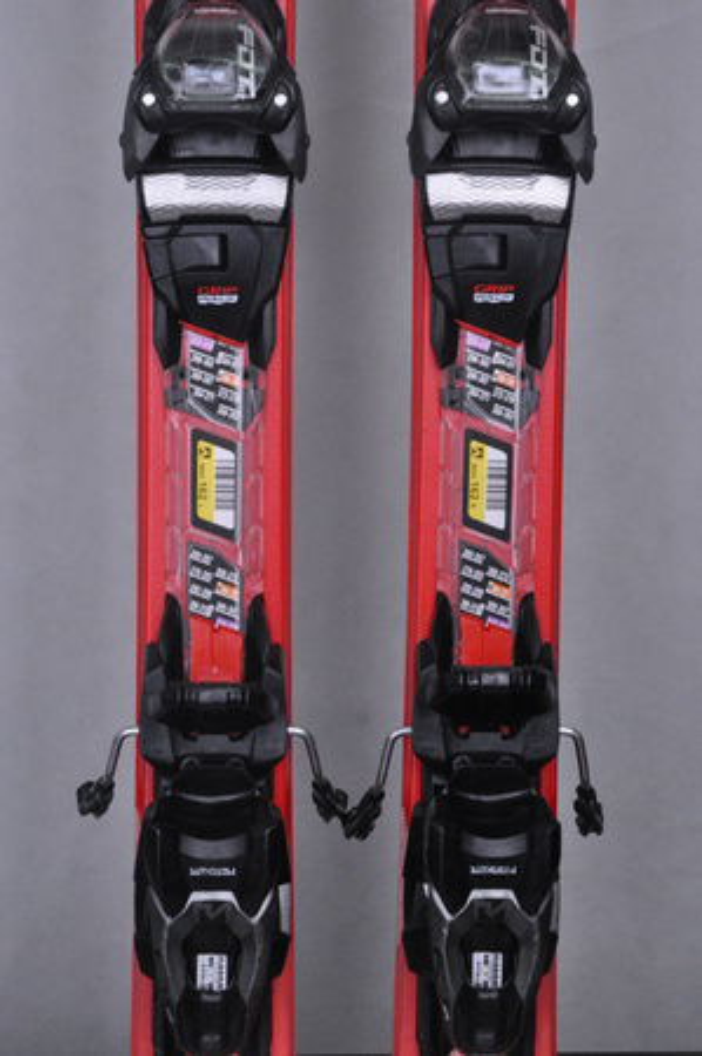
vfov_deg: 18.2
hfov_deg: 12.2
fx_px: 3298
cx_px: 351
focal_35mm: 112
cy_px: 528
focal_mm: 75
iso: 3200
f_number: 9.5
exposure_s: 1/125
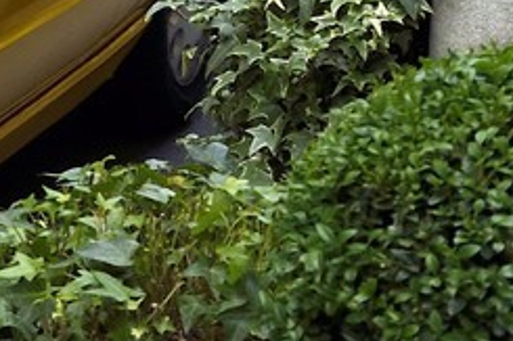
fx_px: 2606
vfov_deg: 7.3
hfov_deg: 8.9
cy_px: -301
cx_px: -1097
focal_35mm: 183
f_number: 6.3
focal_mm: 28
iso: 400
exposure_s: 1/400
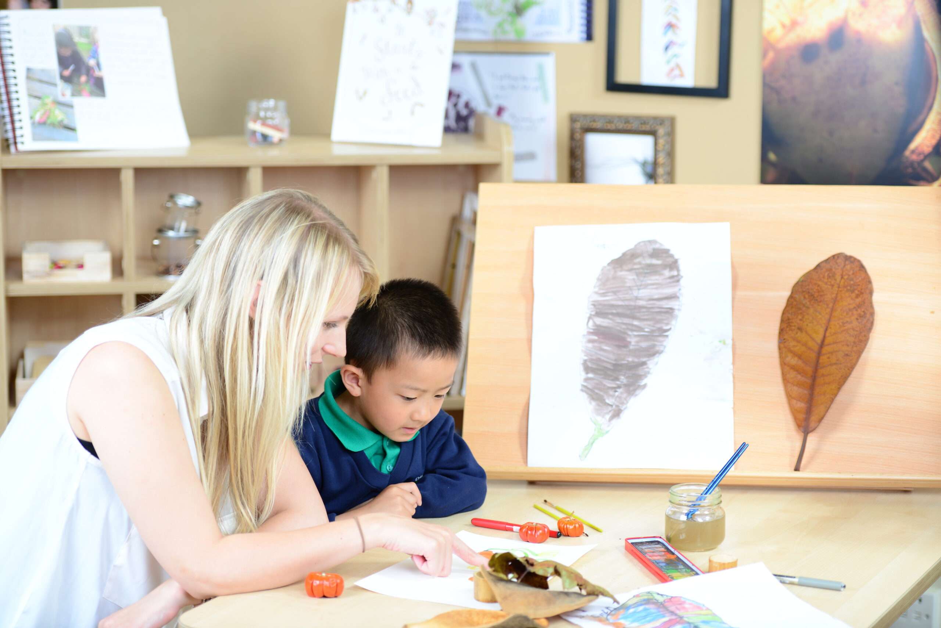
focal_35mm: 92
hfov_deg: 22.1
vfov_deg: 14.9
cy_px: 314
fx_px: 2406
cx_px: 470
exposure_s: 1/250
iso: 160
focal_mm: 92
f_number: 2.8
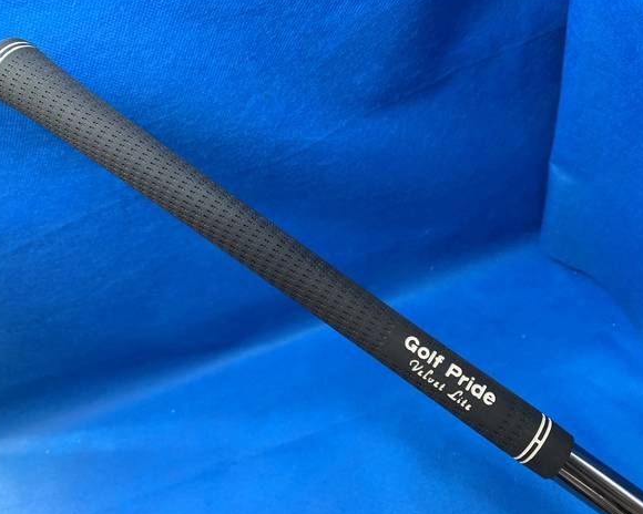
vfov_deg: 51.5
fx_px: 533
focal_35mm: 28
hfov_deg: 62.2
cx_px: 310
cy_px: 253
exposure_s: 1/60
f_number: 1.8
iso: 125
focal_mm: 4.25
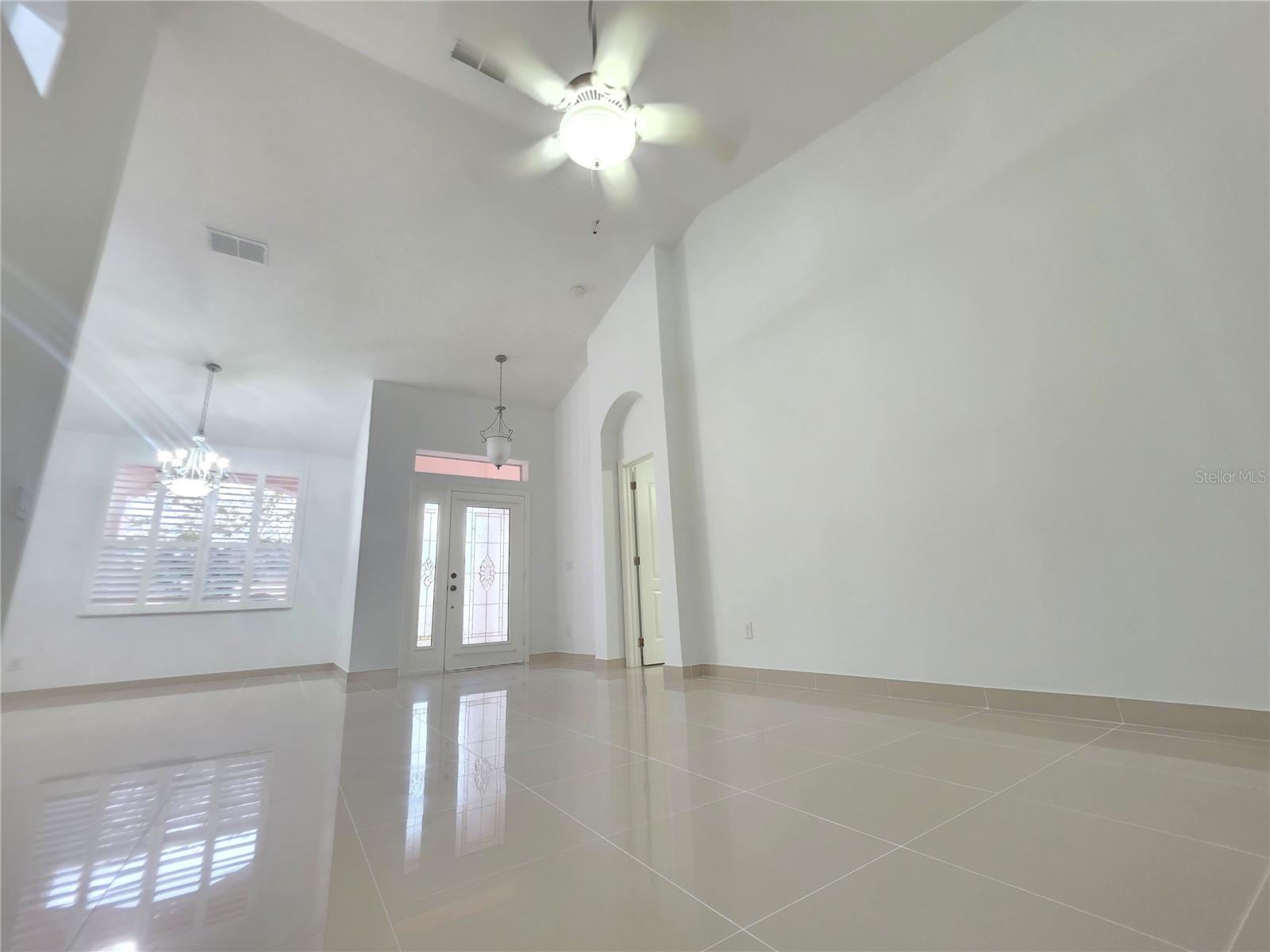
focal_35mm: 13
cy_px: 476
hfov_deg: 106.2
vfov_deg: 89.9
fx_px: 477
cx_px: 635
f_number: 1.9
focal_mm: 2.2
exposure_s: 1/60
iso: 200
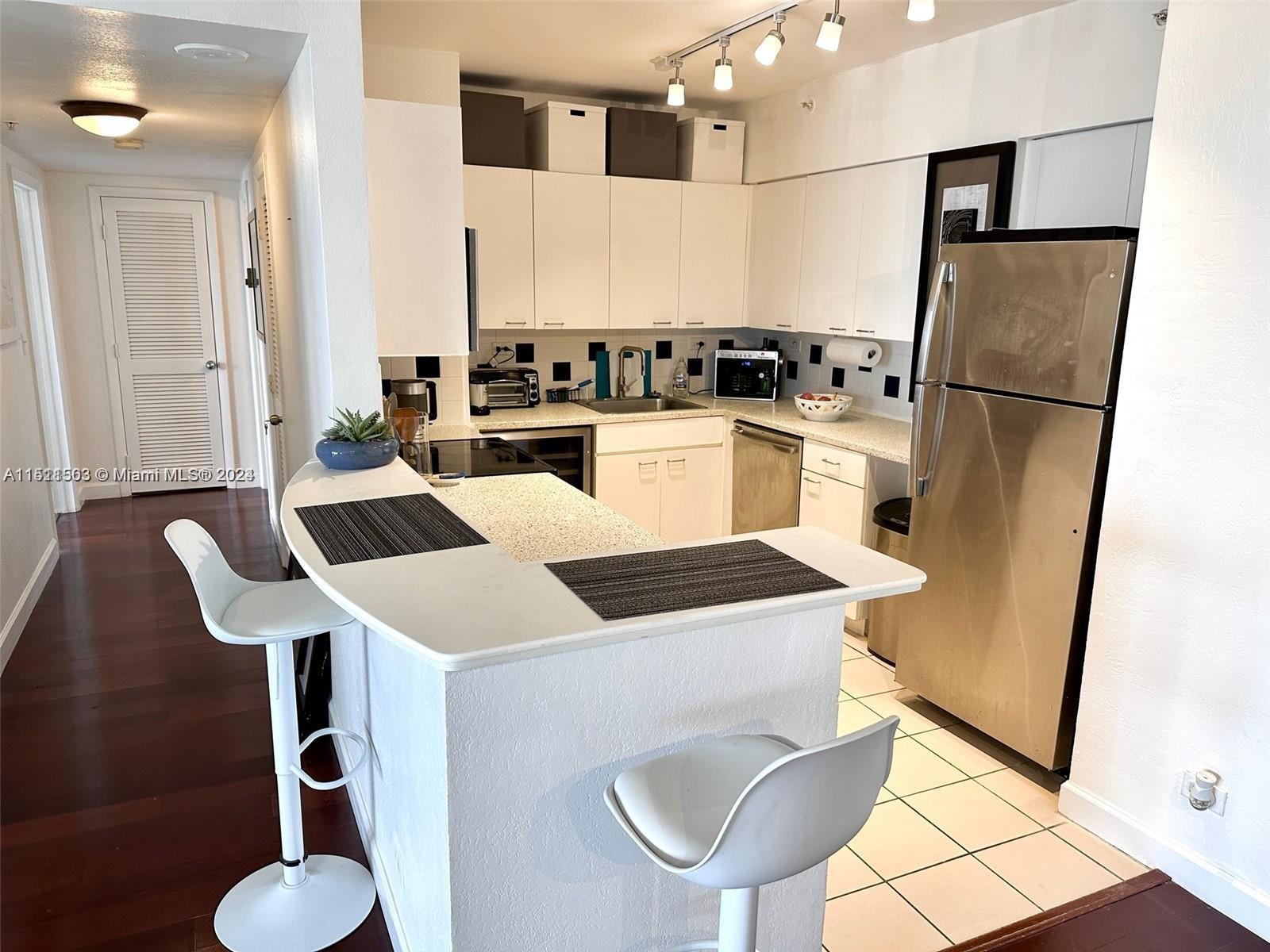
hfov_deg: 71.6
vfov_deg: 56.8
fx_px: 881
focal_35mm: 24
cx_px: 635
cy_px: 476
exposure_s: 1/120
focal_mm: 6.86
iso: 160
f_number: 1.78
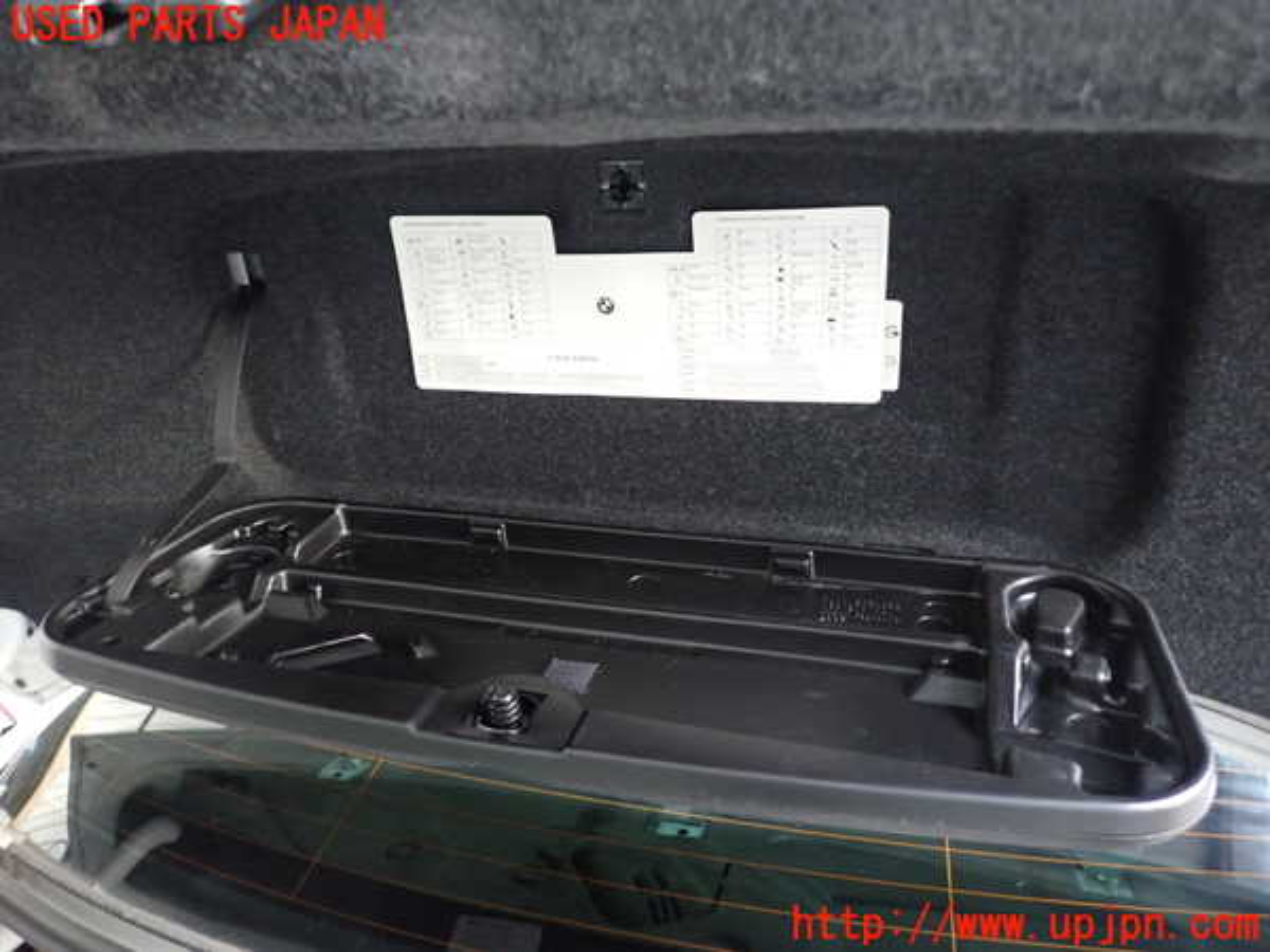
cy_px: 476
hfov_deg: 69.4
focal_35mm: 25
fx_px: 917
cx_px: 635
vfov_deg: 54.9
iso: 800
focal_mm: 4.5
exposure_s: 1/25
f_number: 2
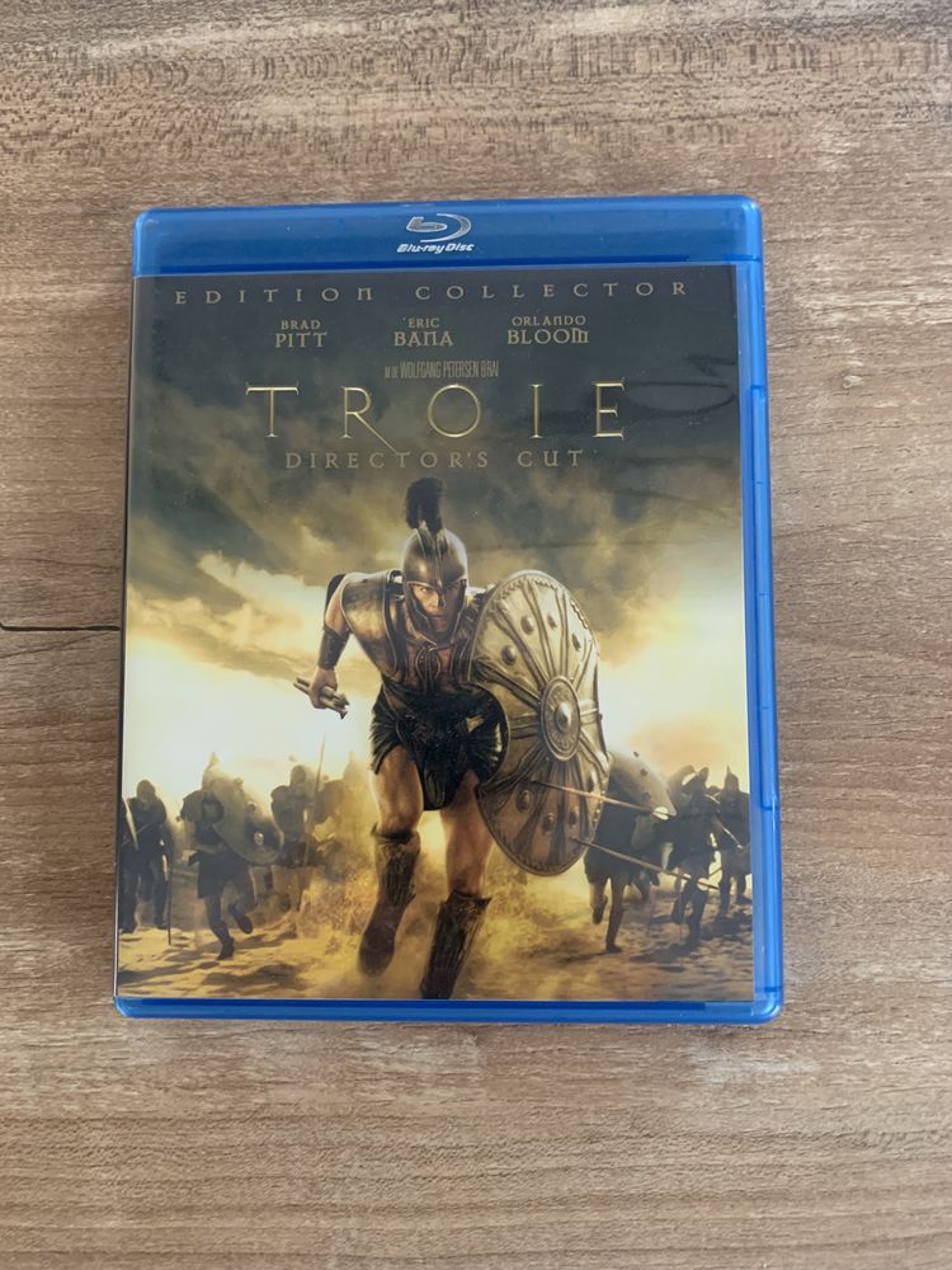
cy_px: 635
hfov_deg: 53.1
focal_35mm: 26
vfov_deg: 67.3
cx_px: 476
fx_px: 953
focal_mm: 4.25
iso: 400
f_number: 1.8
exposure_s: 1/46
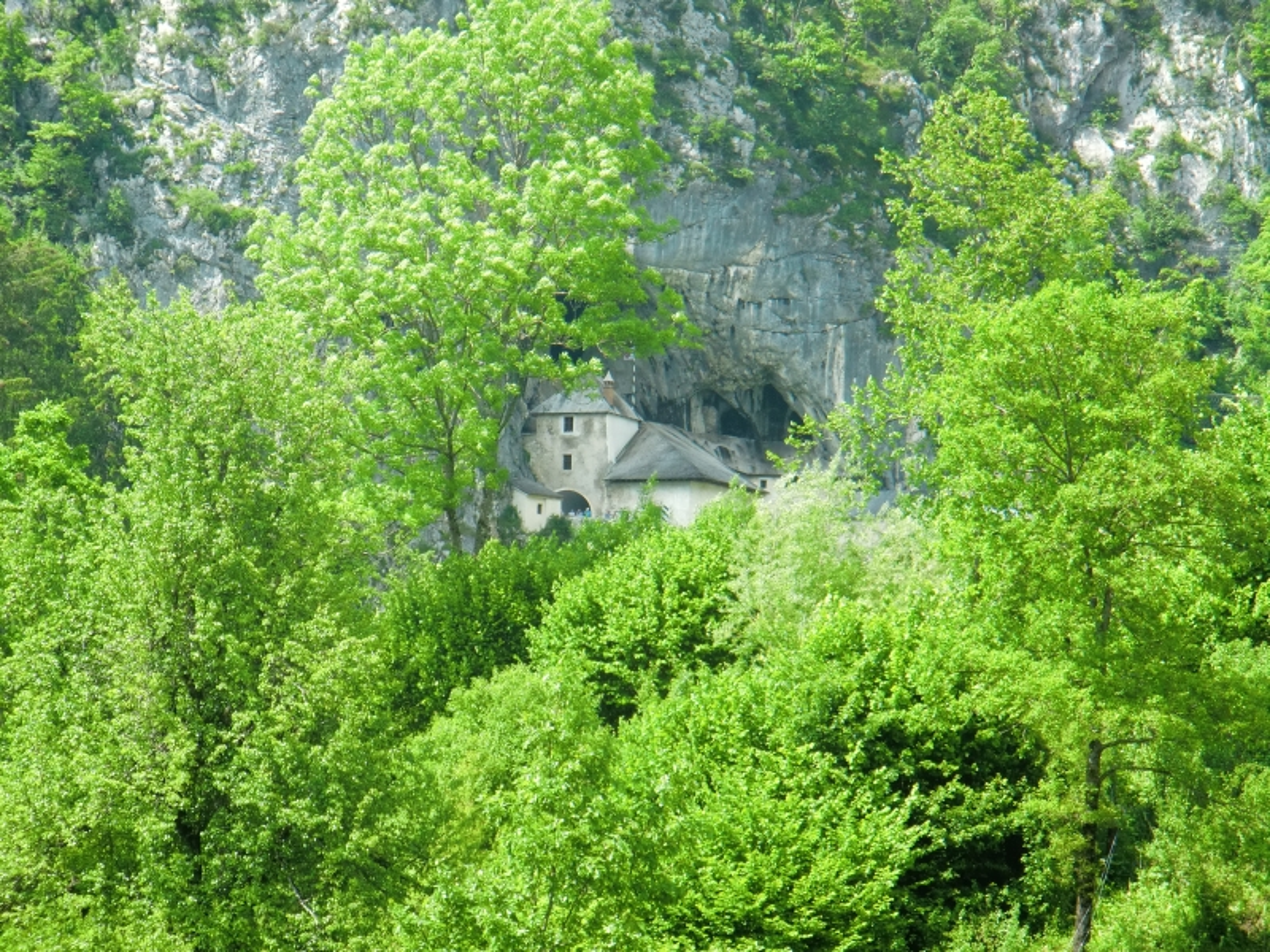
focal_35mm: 114
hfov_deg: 17.3
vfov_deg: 13.0
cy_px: 476
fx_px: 4182
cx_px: 635
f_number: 5.4
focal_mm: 19.98
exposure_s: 1/200
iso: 100
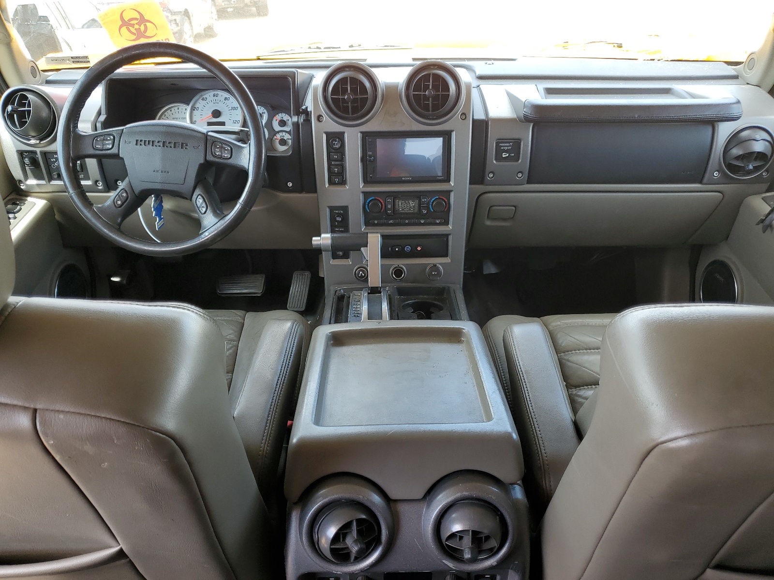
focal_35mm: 26
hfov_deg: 67.3
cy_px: 290
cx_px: 387
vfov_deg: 53.1
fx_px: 581
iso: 50
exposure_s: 1/156
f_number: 1.5
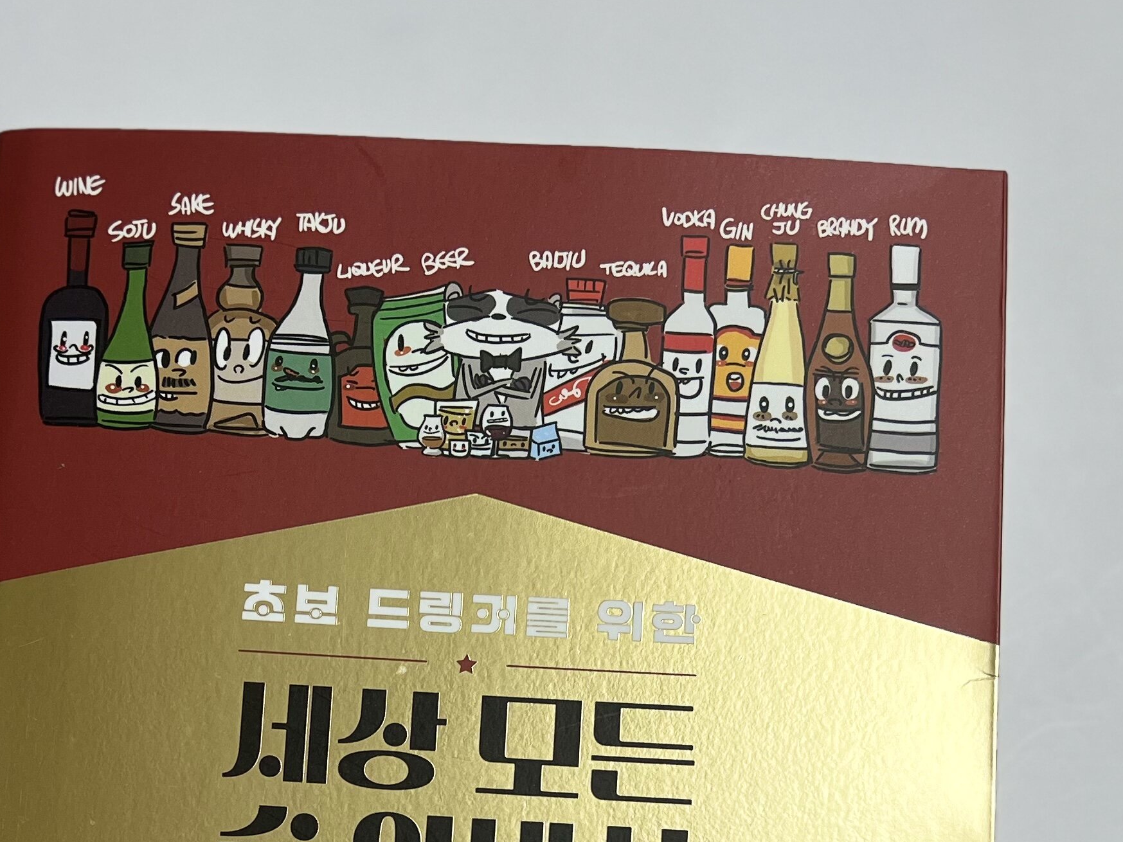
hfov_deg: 32.0
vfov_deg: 23.3
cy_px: 871
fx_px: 1946
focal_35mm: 60
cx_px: 427
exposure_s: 1/120
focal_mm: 5.7
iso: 50
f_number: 1.5
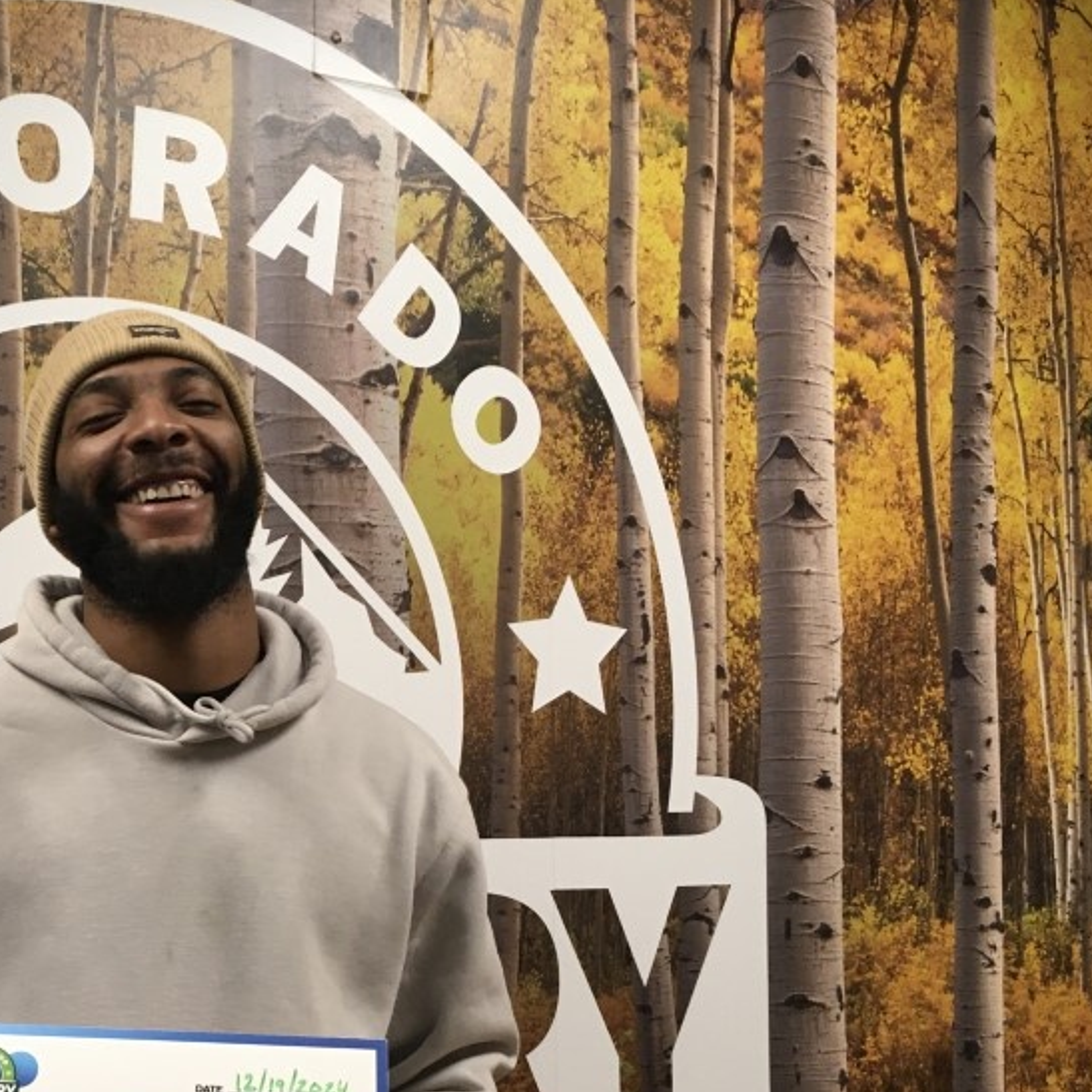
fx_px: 1713
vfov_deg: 34.9
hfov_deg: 33.8
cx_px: 146
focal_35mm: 48
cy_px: 763
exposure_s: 1/30
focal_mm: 4.15
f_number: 2.2
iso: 100
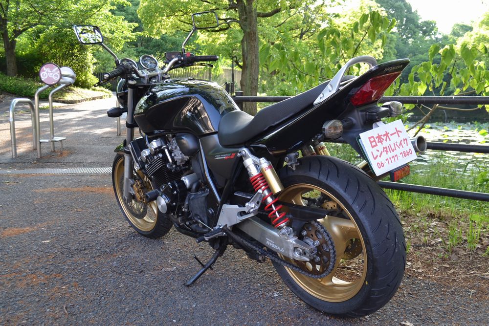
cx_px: 244
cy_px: 163
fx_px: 489
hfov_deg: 53.1
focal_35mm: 36
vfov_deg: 36.9
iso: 400
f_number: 5.6
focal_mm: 24
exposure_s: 1/125
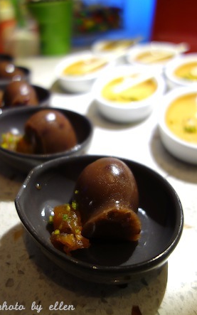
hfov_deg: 43.1
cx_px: 93
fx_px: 249
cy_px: 158
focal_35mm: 29
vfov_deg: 64.6
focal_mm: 10.4
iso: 125
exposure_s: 1/30
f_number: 1.8
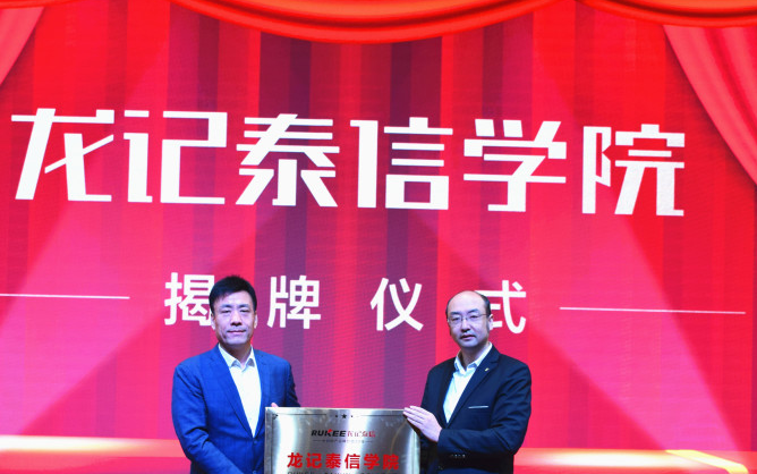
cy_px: 365
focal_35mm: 57
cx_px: 349
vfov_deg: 22.6
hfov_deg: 35.8
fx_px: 1173
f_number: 5
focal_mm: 23
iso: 400
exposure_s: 1/100
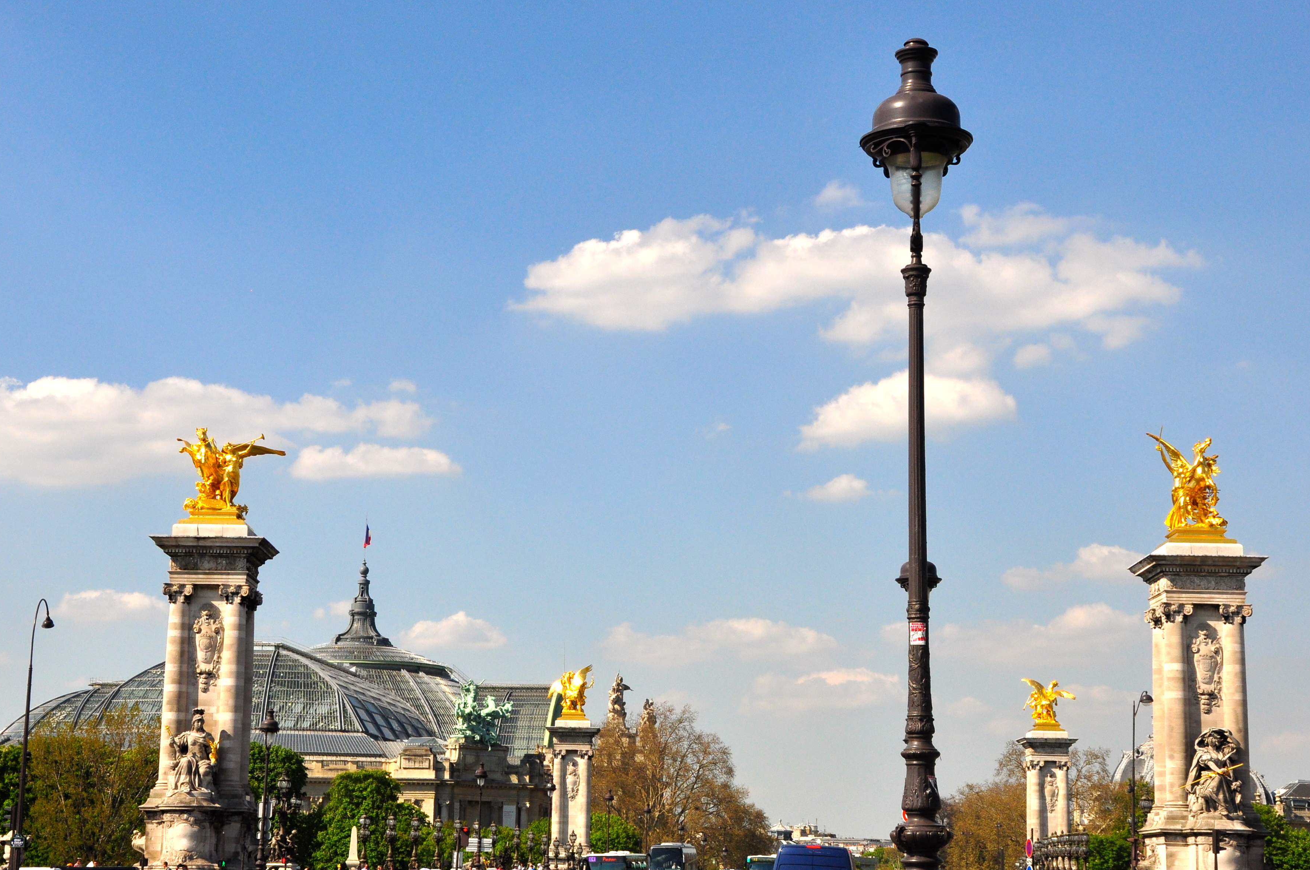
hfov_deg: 29.3
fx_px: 2508
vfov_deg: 19.7
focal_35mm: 69
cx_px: 617
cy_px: 475
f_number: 13
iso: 400
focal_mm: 38
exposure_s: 1/640
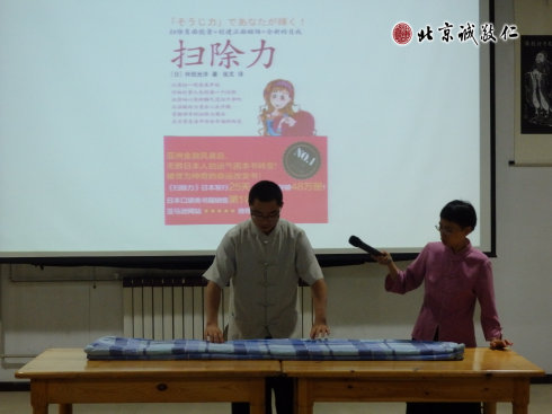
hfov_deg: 29.4
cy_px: 207
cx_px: 276
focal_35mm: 66
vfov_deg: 22.2
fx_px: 1052
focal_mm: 11.9
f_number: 4.4
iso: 800
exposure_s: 1/60
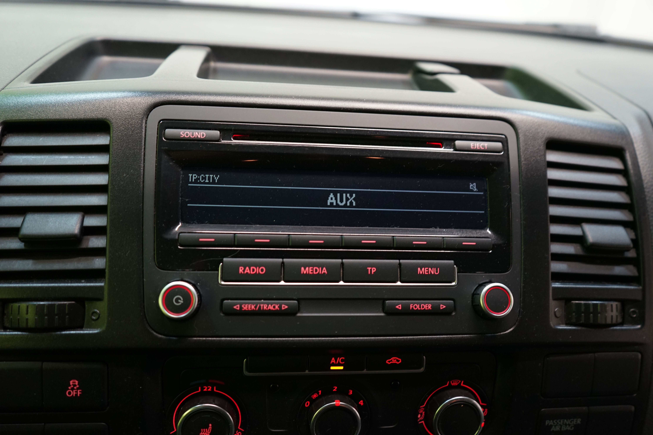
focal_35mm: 28
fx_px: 508
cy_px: 218
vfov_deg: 46.4
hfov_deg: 65.5
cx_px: 326
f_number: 3.5
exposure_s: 1/30
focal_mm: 28
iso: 800
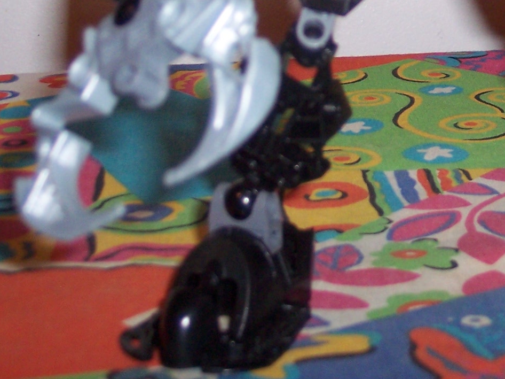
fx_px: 1386
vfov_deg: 15.0
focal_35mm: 95
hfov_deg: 20.2
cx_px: 476
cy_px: -78
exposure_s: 1/60
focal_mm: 8
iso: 140
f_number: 2.8
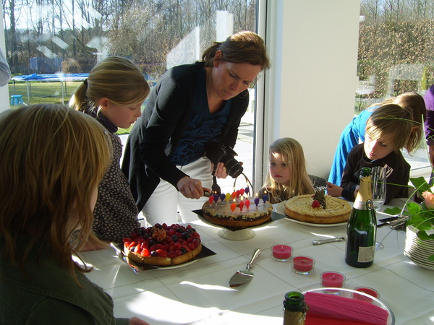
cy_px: 162
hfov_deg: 49.0
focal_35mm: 38
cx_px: 217
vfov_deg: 37.7
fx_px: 476
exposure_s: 1/100
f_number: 5.1
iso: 50
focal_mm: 7.8
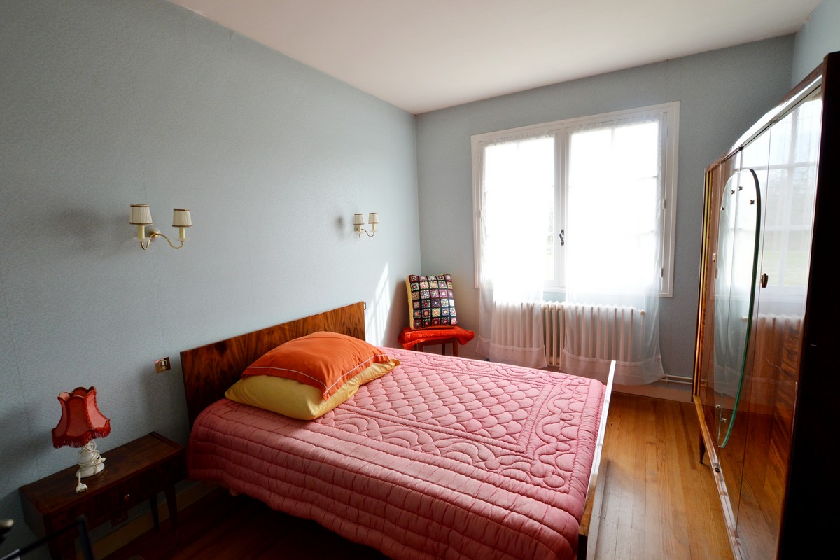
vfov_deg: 77.3
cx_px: 420
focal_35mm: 15
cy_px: 280
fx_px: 350
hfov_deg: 100.4
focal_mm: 10
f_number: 5
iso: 400
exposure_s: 1/100
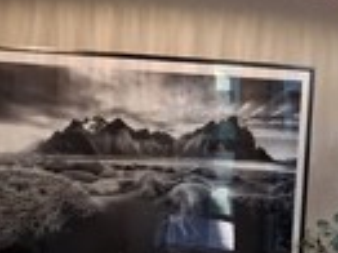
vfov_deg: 12.0
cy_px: 235
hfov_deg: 15.5
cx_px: -88
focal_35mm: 122
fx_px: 1190
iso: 100
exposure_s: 1/120
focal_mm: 4.69
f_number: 1.8
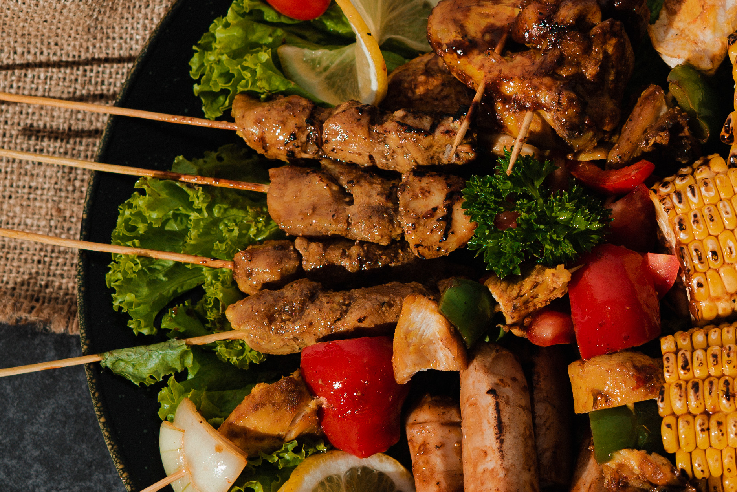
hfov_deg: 17.9
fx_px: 2315
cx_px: 609
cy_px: 234
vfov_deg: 12.1
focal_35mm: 113
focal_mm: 50
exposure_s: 1/125
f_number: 4
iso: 100
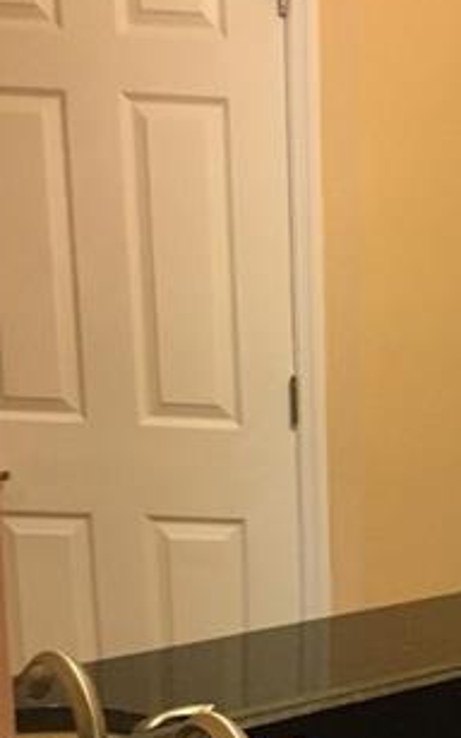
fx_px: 1547
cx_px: 634
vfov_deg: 25.7
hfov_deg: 15.9
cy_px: 697
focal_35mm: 77
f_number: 2.2
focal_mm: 4.15
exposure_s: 1/30
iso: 125
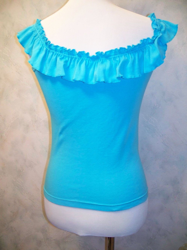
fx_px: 266
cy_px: 125
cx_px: 94
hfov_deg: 38.7
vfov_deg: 50.1
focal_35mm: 37
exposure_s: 1/60
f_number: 2.8
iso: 400
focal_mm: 7.8
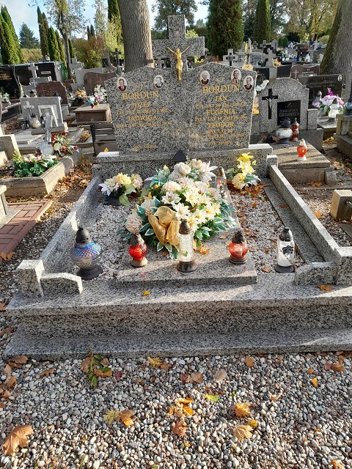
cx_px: 176
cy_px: 234
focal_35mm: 27
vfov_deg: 65.3
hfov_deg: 51.4
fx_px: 366
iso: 40
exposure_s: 1/100
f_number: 1.8
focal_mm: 4
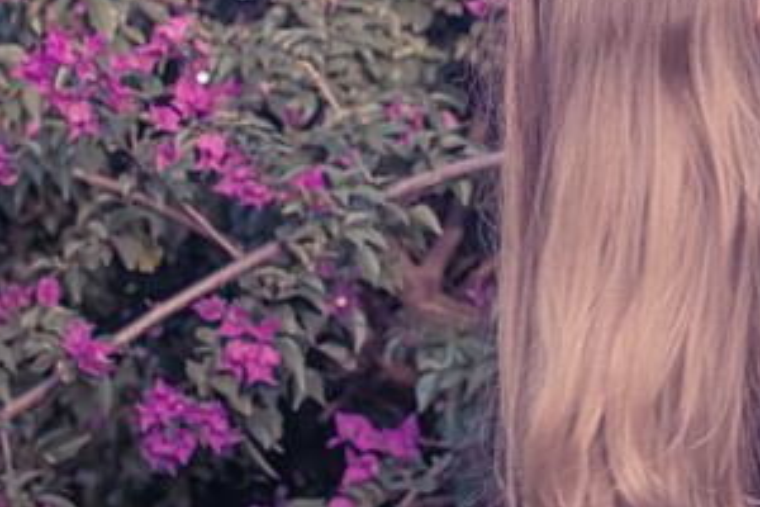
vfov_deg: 4.8
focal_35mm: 280
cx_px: 828
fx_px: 5911
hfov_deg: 7.3
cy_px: -422
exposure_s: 1/200
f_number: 6.3
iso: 1600
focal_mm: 70
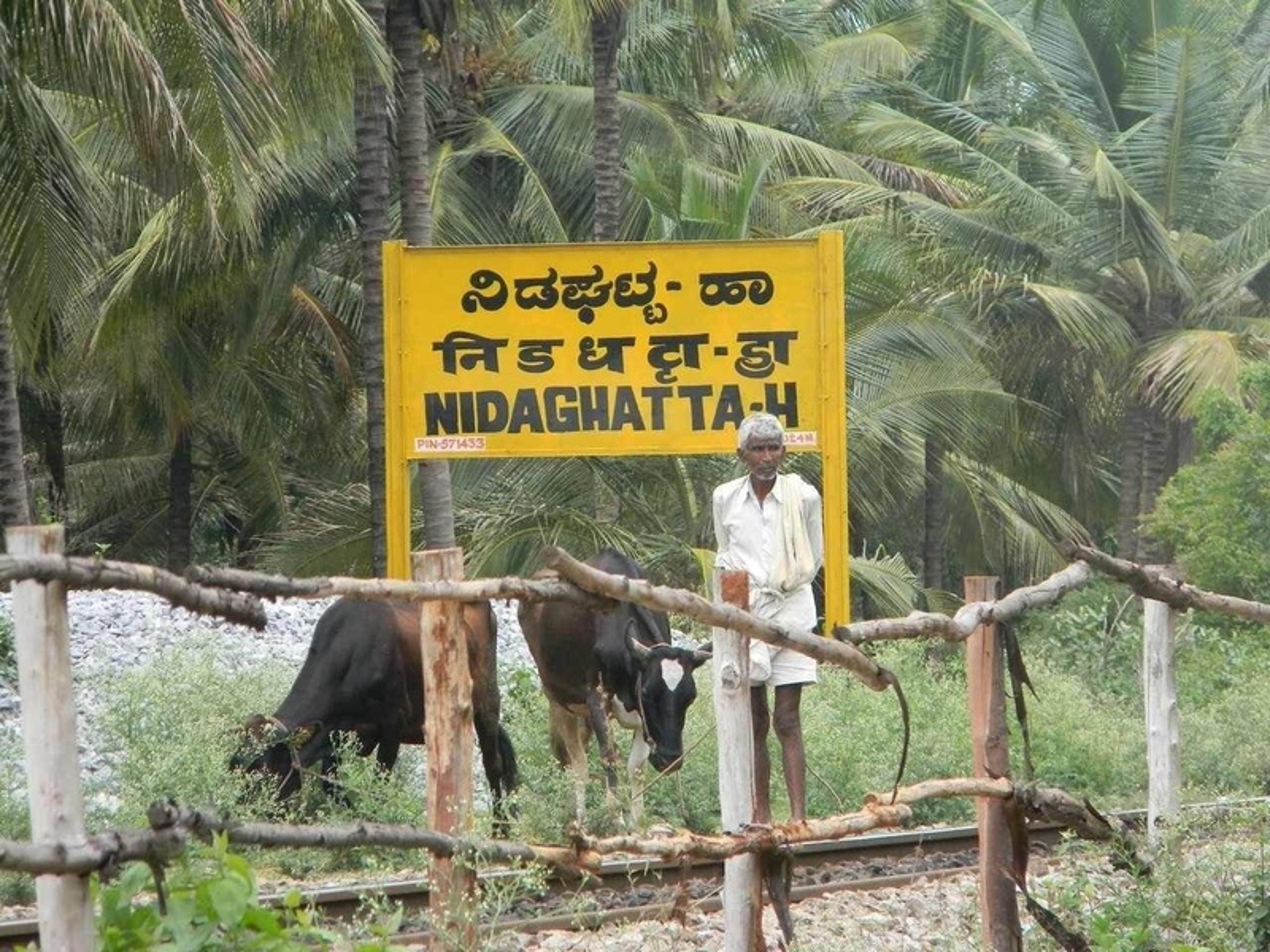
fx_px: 10199
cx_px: 635
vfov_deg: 5.3
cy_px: 476
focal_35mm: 278
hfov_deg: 7.1
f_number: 5.4
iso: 200
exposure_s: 1/438
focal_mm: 50.4
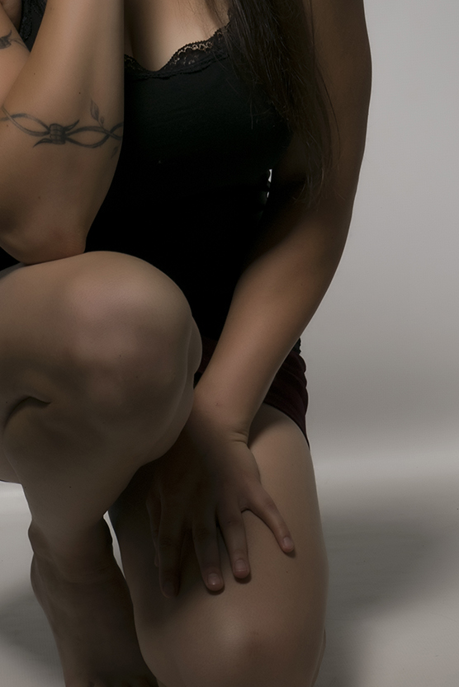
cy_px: 126
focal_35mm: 144
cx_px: 189
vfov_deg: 14.2
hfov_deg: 9.5
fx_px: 2751
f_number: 16
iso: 100
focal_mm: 50
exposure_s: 1/100
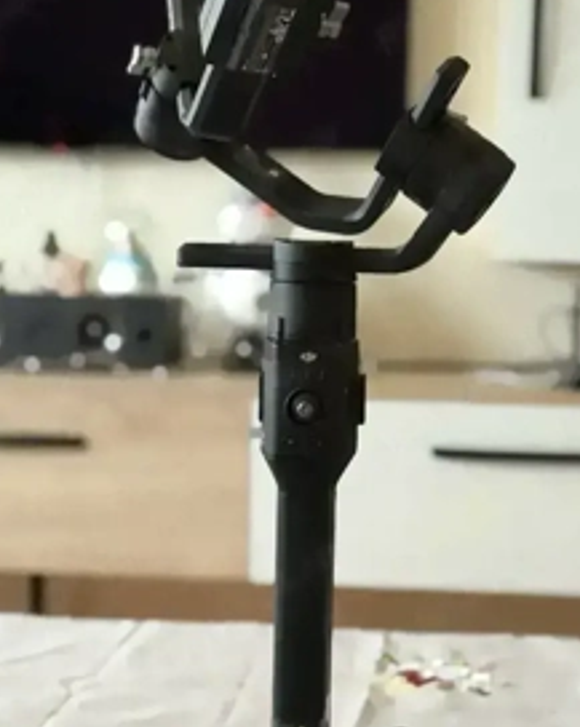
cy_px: 430
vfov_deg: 27.5
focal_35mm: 69
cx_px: 305
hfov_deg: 22.1
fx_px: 1483
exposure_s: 1/60
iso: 250
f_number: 1.78
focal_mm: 6.76
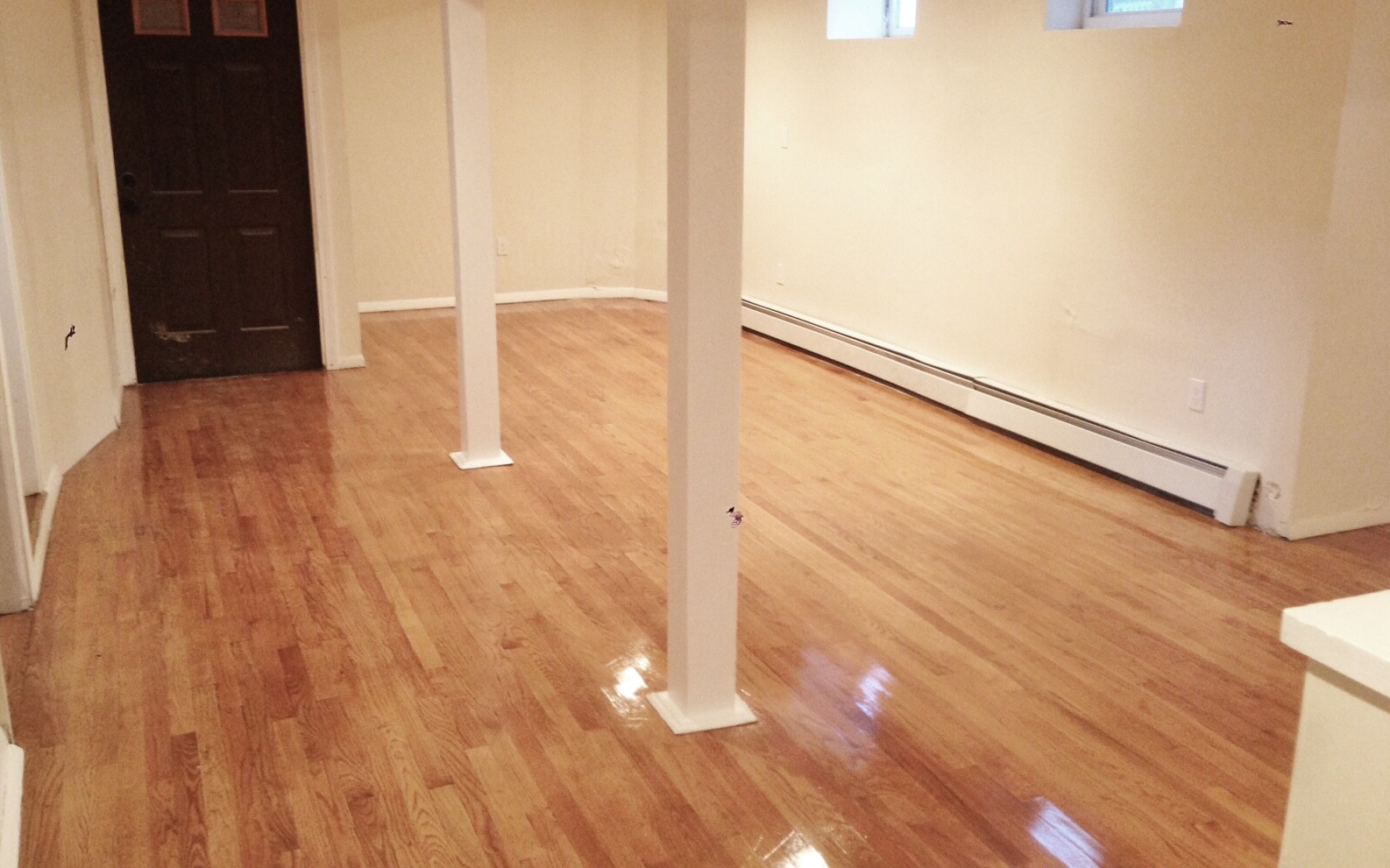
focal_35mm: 36
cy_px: 407
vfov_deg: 35.3
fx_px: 1364
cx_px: 684
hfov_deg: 54.0
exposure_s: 1/20
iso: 200
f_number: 2.4
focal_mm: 4.13
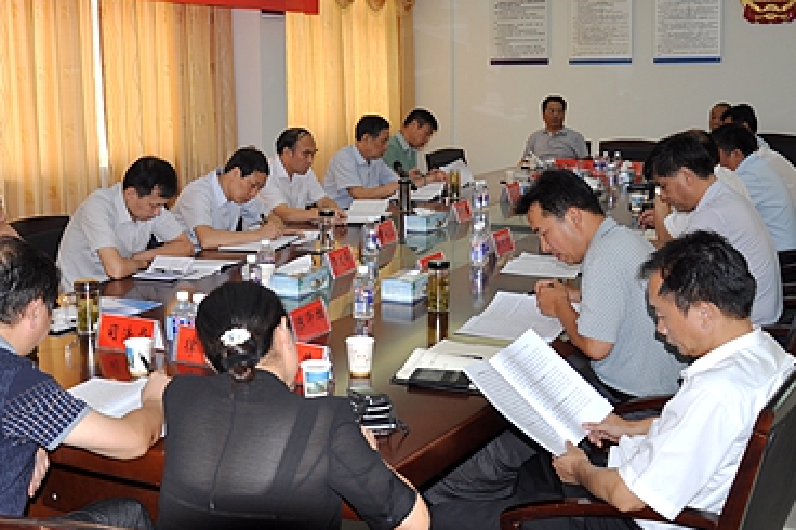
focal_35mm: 44
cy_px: 207
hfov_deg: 43.9
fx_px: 972
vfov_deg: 30.4
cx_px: 268
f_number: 3.5
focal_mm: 18
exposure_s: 1/60
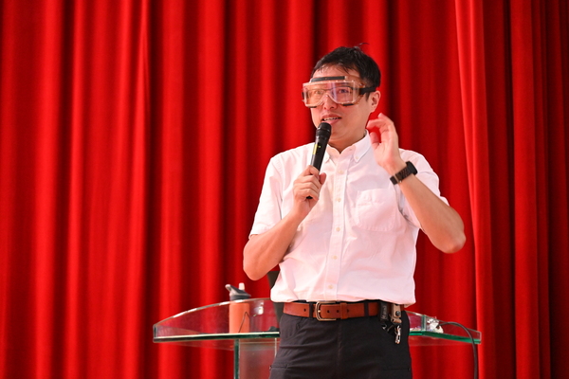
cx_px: 284
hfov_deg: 23.9
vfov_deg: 16.1
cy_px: 190
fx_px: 1343
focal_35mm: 85
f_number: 4
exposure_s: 1/160
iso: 4000
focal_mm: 85
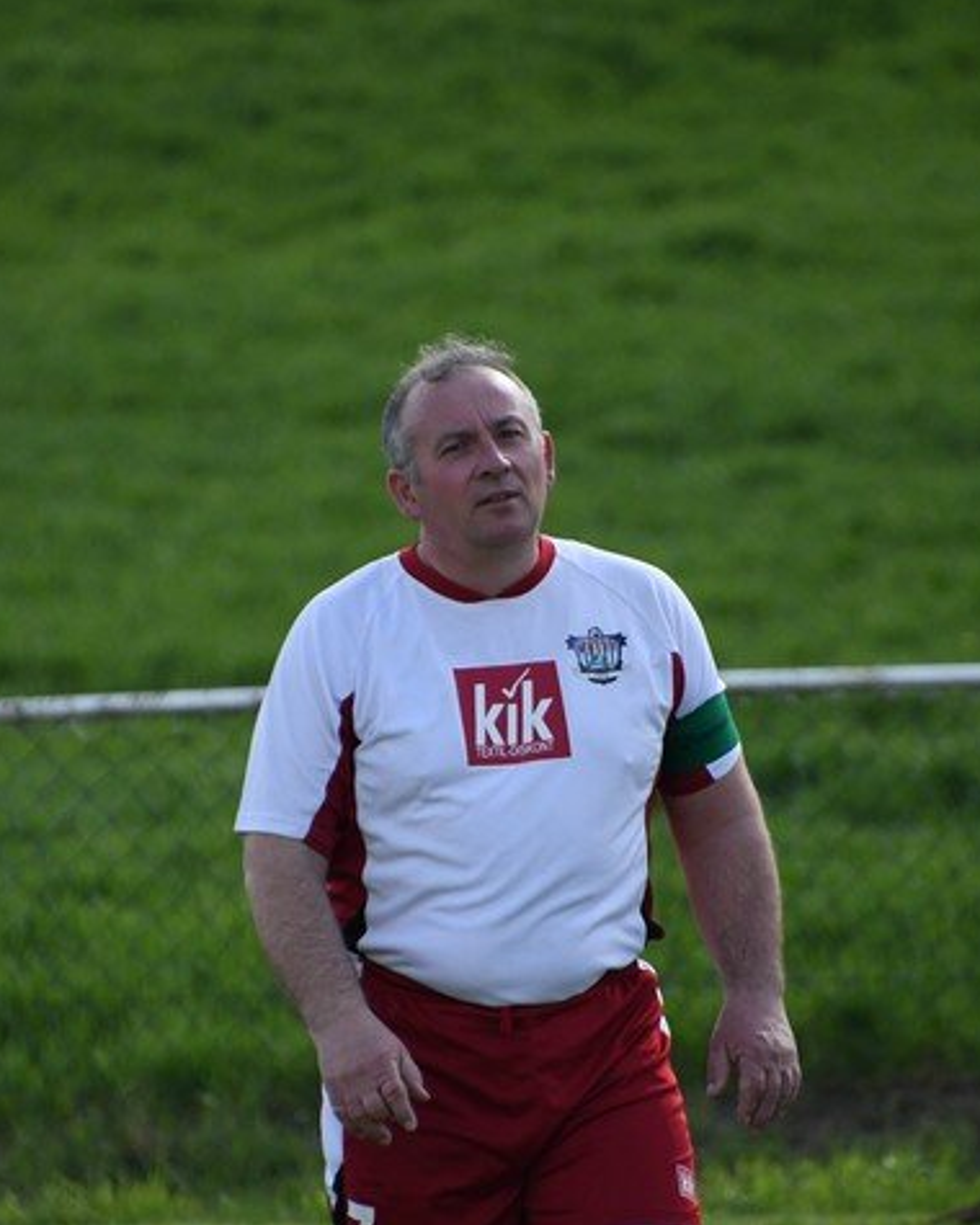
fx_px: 36074
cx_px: 449
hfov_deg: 1.6
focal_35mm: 995
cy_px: 671
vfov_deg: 1.9
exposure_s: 1/2500
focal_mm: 400
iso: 1250
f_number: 6.3
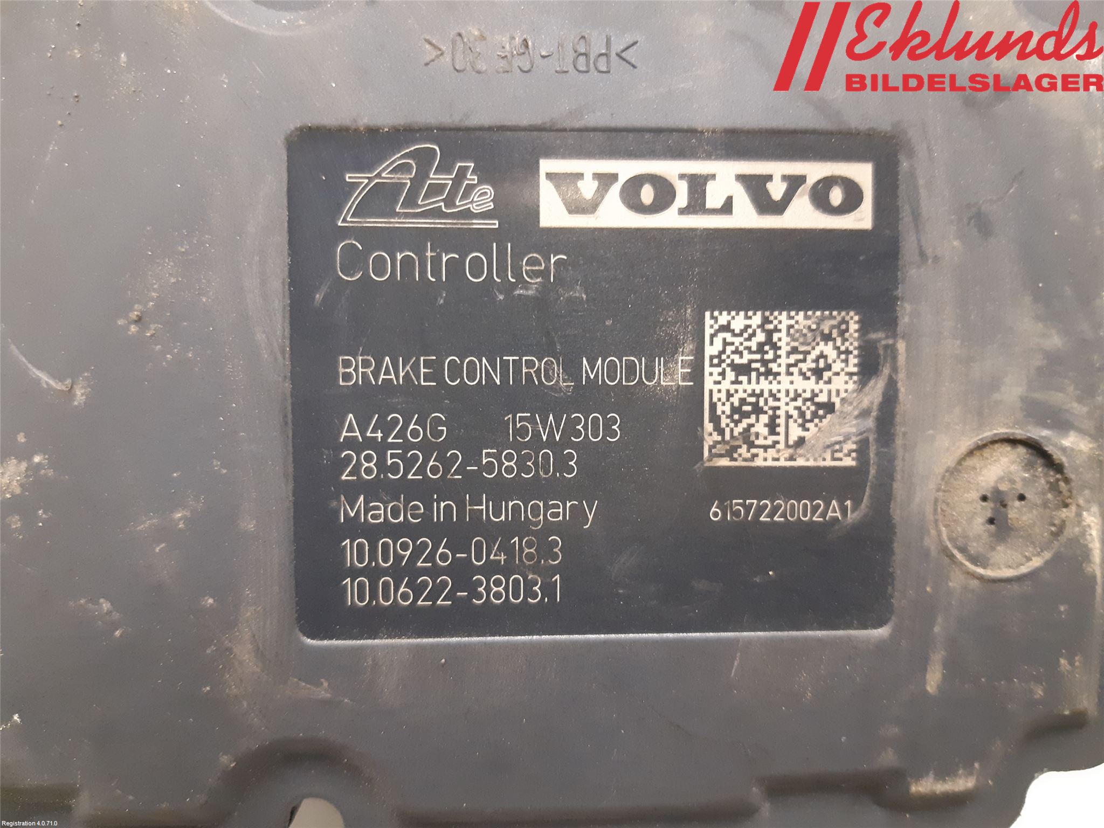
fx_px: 829
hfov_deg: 67.3
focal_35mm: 26
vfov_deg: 53.1
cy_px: 414
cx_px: 552
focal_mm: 3.93
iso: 400
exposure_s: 1/25
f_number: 1.7
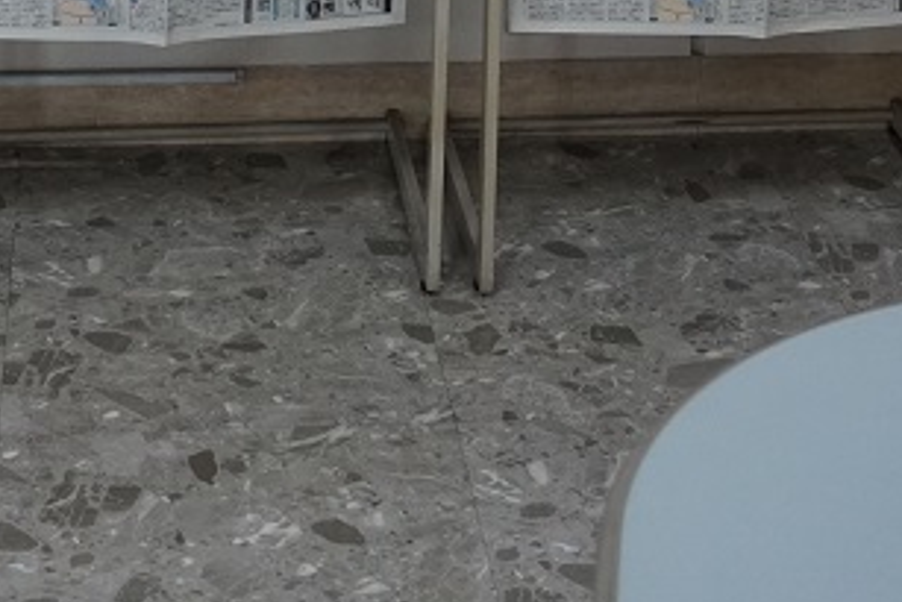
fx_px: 2573
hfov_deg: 19.8
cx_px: 291
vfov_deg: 12.7
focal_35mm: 103
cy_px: -282
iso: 800
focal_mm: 21
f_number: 4
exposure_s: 1/160
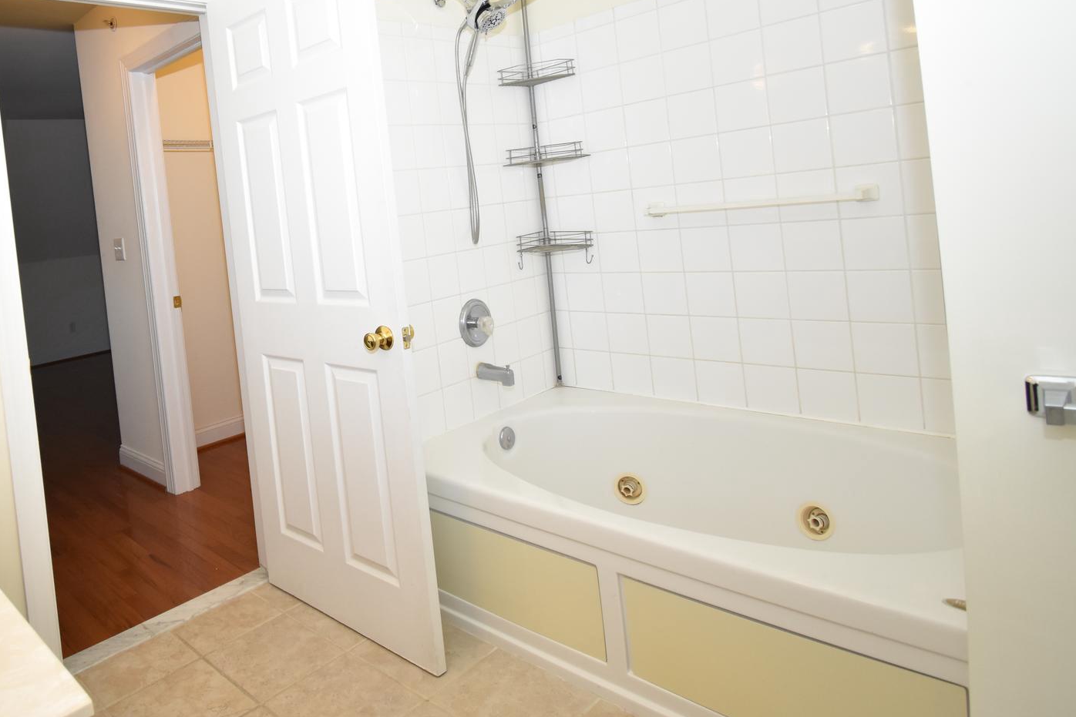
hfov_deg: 74.0
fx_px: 658
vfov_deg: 55.9
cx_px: 294
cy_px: 234
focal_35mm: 22
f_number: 4.5
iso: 800
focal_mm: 10
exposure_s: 1/125
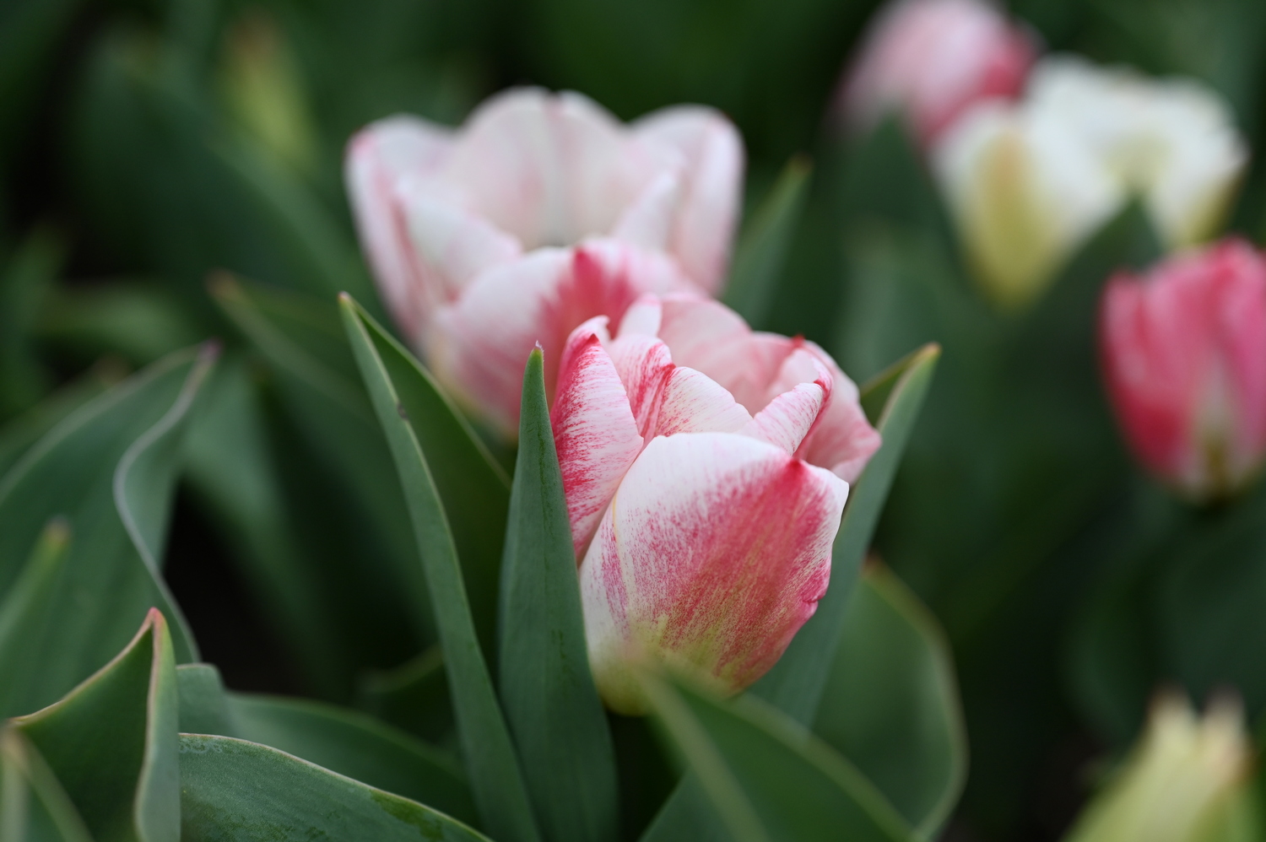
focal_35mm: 50
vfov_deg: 27.0
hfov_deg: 39.6
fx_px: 1757
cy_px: 421
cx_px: 633
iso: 640
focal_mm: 50
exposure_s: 1/3200
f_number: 4.5
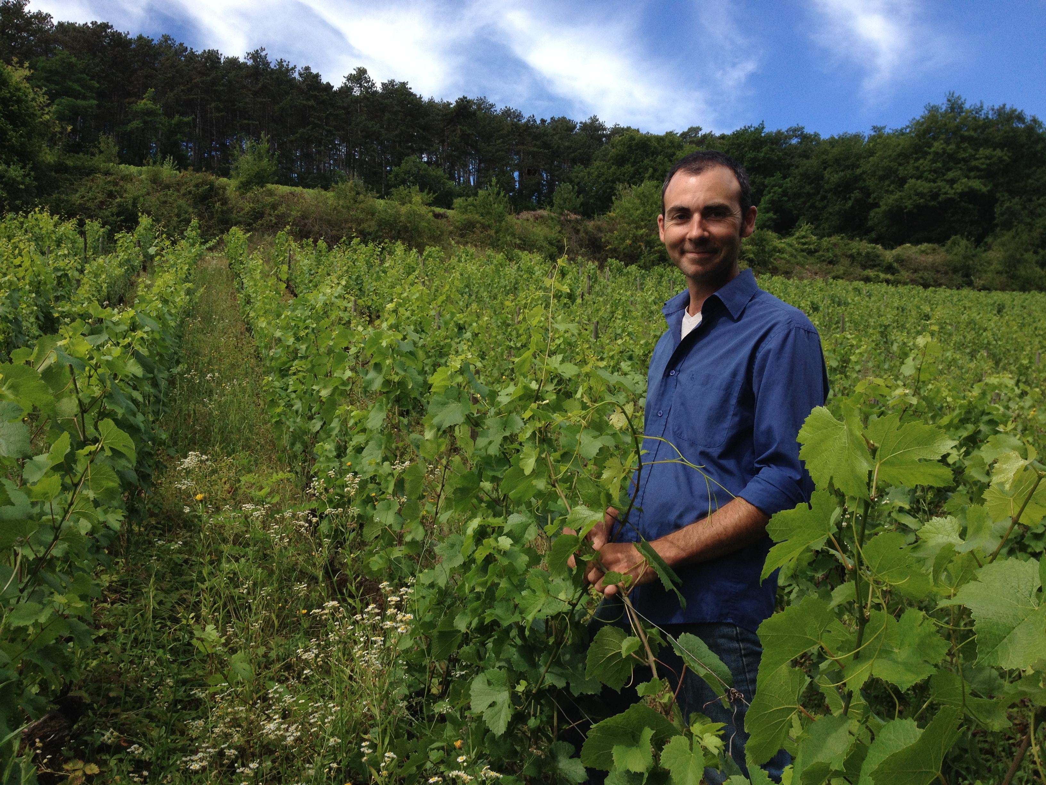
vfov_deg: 40.7
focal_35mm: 35
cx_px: 523
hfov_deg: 52.6
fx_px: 1058
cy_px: 392
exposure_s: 1/986
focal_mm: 4.28
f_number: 2.4
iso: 50
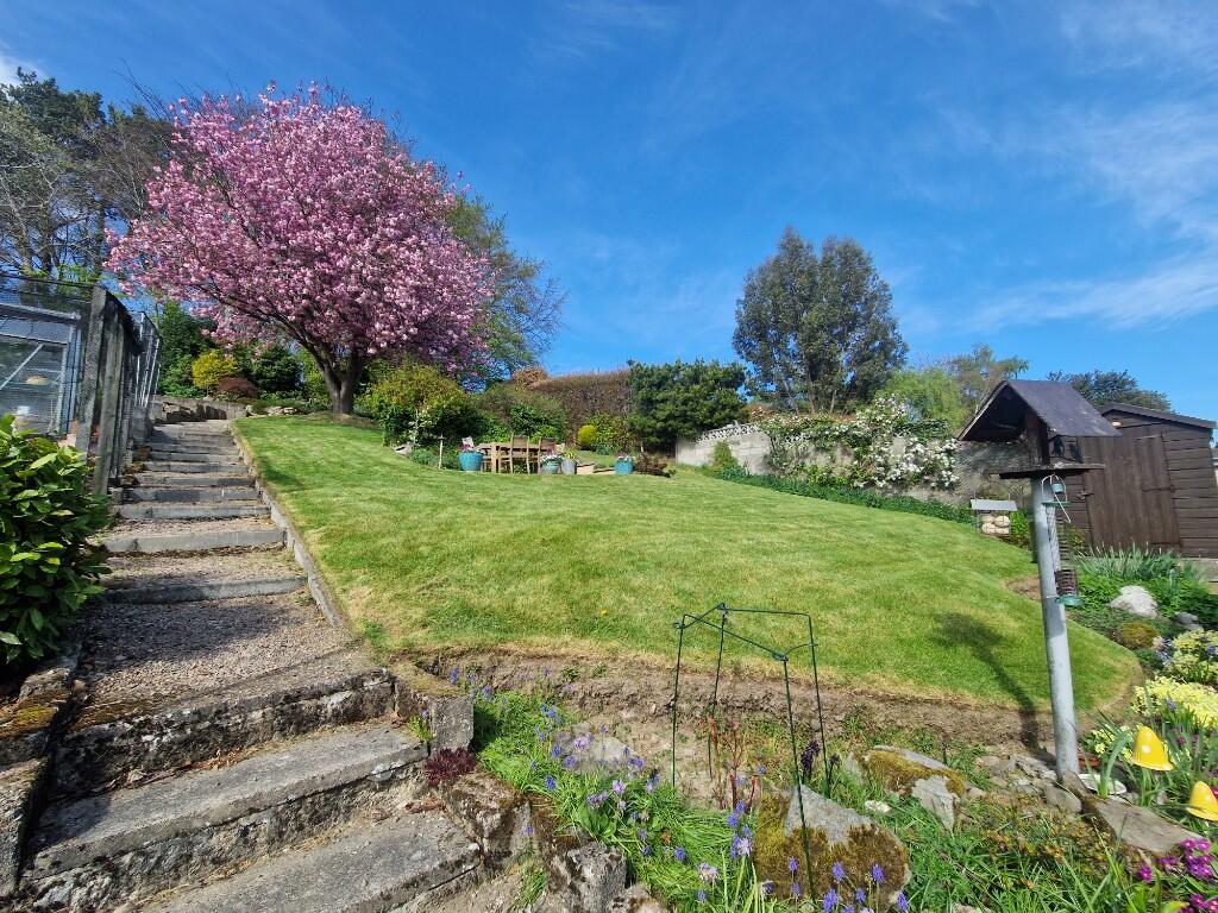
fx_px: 457
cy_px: 456
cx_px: 609
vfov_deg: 89.9
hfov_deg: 106.2
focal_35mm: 13
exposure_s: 1/1456
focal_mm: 2.2
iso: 50
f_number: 2.2
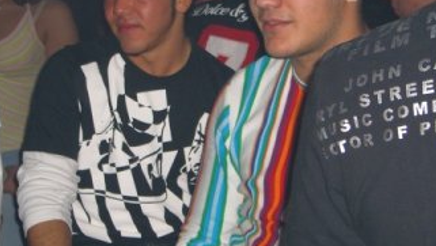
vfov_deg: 10.5
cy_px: 106
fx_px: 1342
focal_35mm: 116
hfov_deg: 18.4
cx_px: 186
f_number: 3.6
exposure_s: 1/60
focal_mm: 11.8
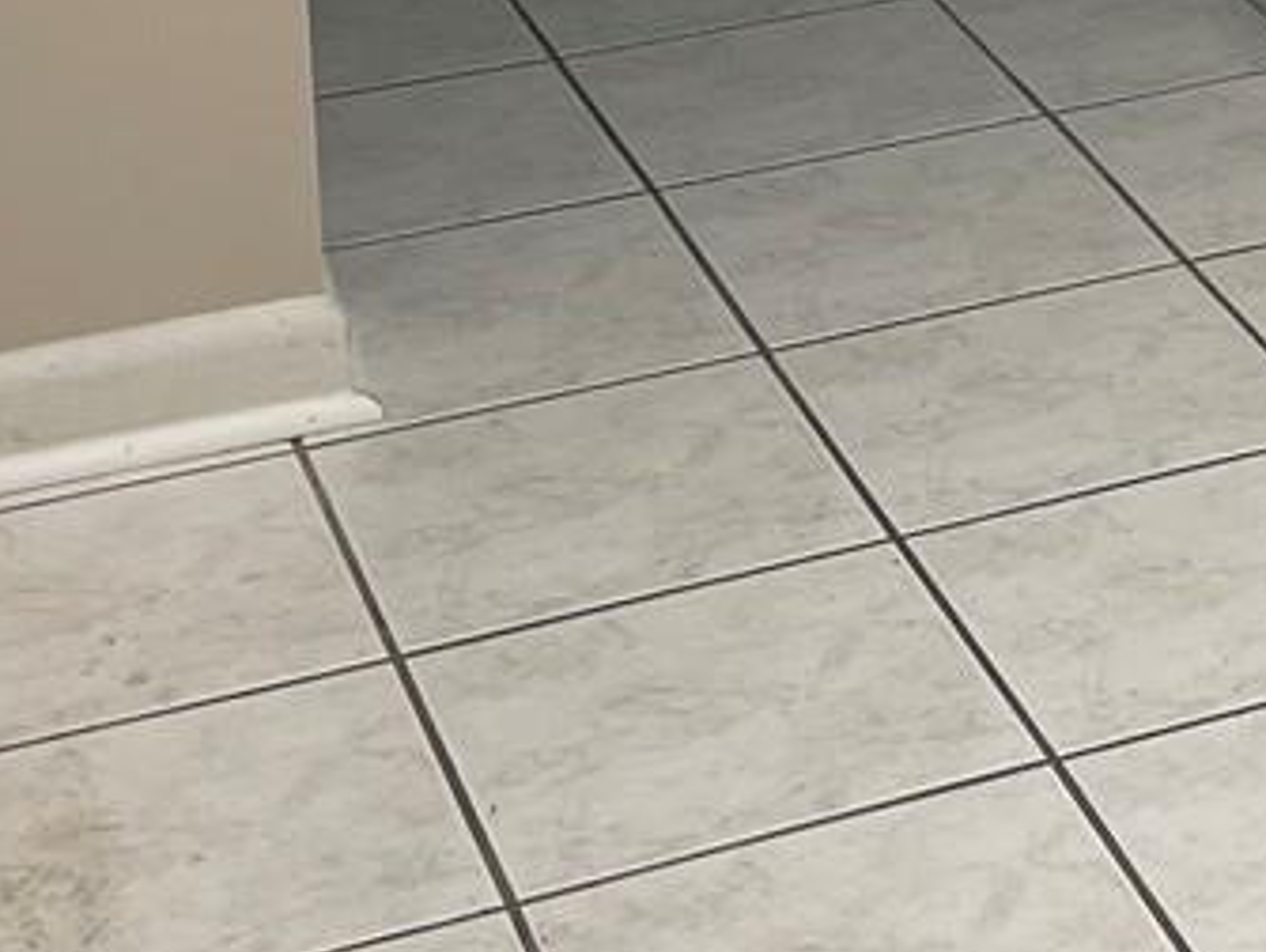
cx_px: 1954
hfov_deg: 14.7
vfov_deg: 11.2
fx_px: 4540
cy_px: -740
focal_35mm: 124
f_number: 1.6
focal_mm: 5.1
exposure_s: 1/120
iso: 50
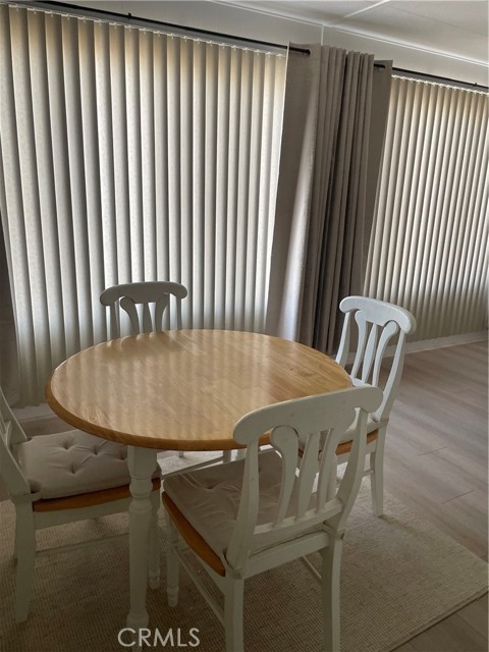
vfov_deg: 67.3
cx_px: 244
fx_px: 490
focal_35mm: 26
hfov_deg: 53.1
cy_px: 326
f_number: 1.6
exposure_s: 1/121
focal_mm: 4.2
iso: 125
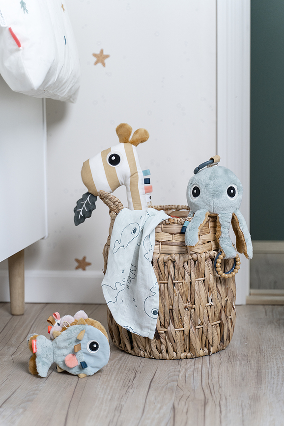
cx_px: 142
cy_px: 213
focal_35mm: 57
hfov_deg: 23.8
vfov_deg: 35.1
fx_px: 674
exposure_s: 1/125
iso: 400
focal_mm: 57
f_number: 2.8
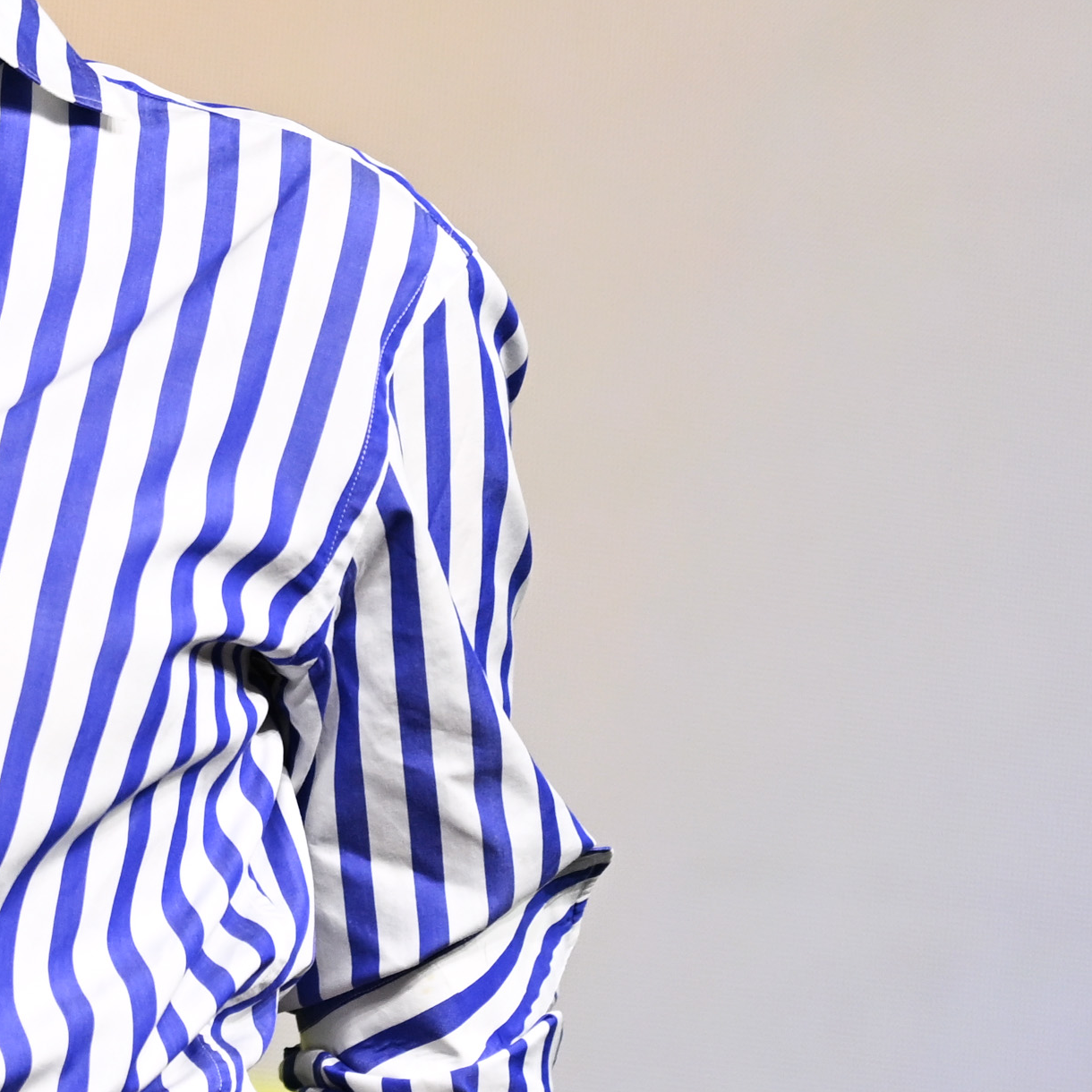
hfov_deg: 2.6
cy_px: 183
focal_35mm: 674
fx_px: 24055
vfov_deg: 2.6
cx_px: -124
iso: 500
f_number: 2.8
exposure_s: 1/400
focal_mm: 160
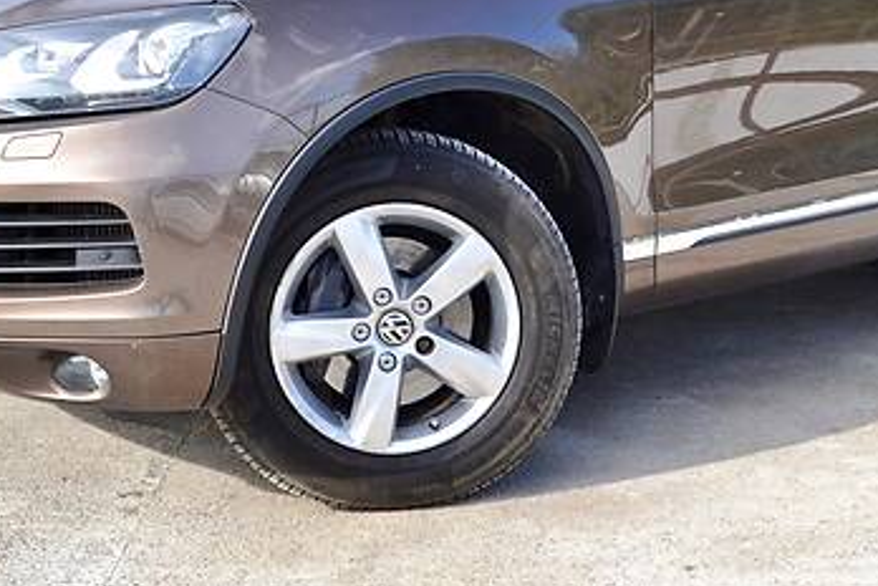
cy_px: 140
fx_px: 1683
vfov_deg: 19.6
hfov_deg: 29.0
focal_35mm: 69
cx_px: 613
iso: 100
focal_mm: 20
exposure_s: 1/100
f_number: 6.3
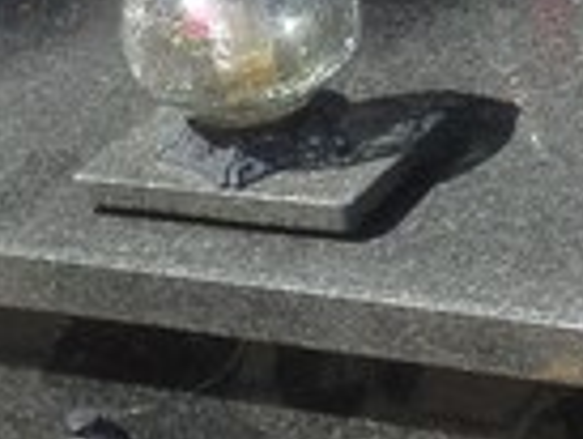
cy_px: -166
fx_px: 2596
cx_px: 566
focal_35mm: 154
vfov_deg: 9.4
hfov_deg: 12.7
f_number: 2.4
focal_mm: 4.12
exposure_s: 1/733
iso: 50
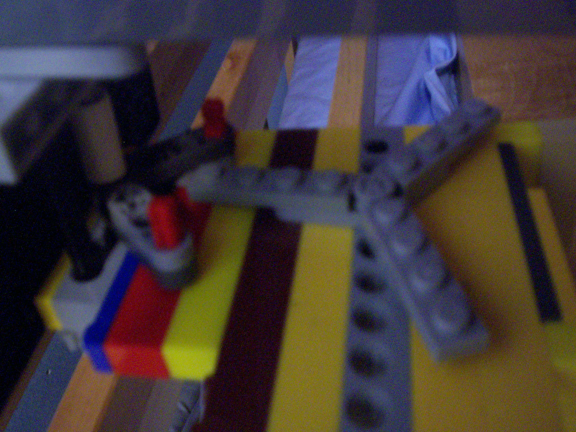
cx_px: 288
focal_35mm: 36
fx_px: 599
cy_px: 216
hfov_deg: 51.4
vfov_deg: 39.7
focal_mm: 5.9
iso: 400
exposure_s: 1/8
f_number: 4.5
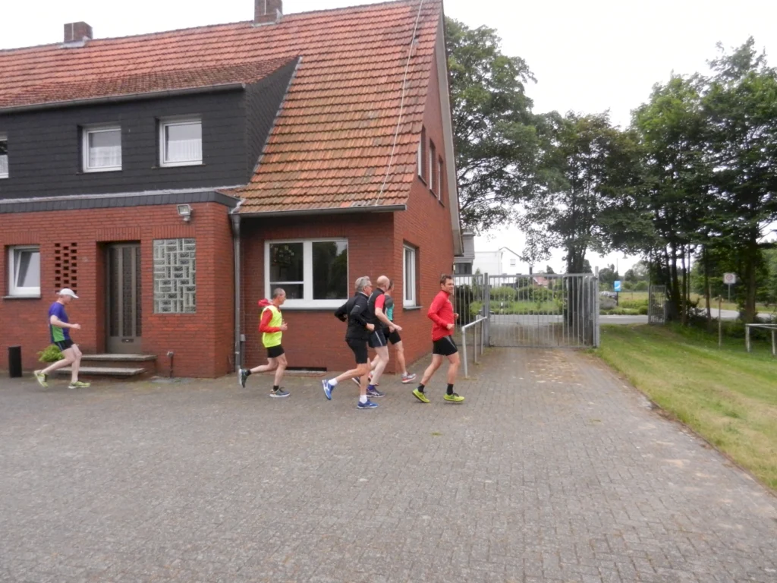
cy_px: 292
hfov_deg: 69.4
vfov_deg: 54.9
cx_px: 388
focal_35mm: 25
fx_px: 561
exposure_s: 1/640
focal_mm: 4.5
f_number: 3.5
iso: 800
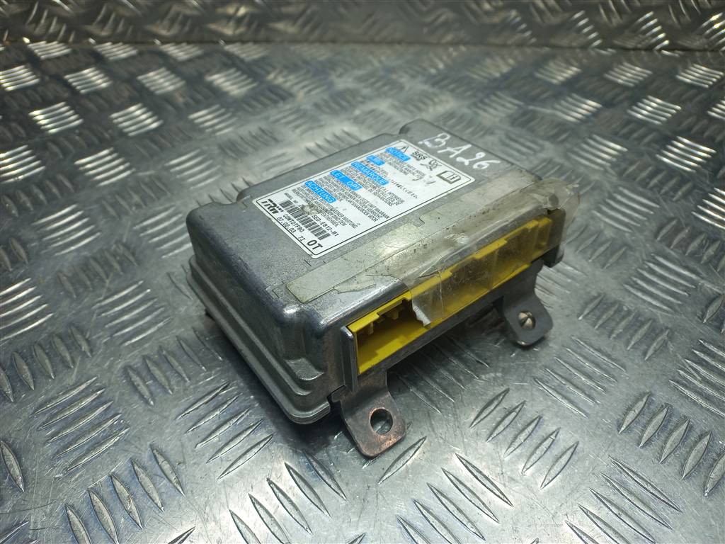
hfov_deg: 69.4
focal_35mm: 25
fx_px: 524
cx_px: 362
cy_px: 272
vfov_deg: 54.9
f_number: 1.8
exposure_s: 1/100
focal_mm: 4.6
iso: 40
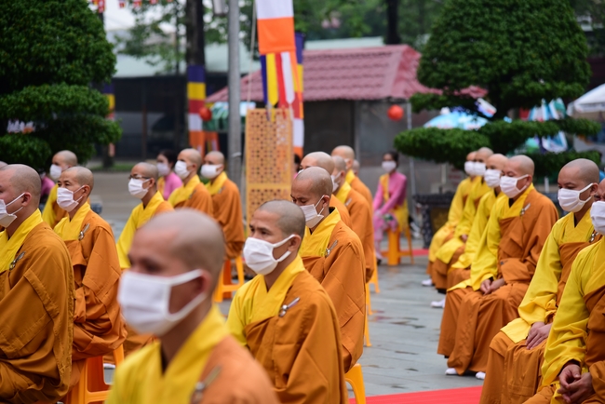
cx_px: 302
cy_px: 202
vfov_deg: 11.4
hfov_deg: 17.1
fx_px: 2017
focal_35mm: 120
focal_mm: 120
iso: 200
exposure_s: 1/80
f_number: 4
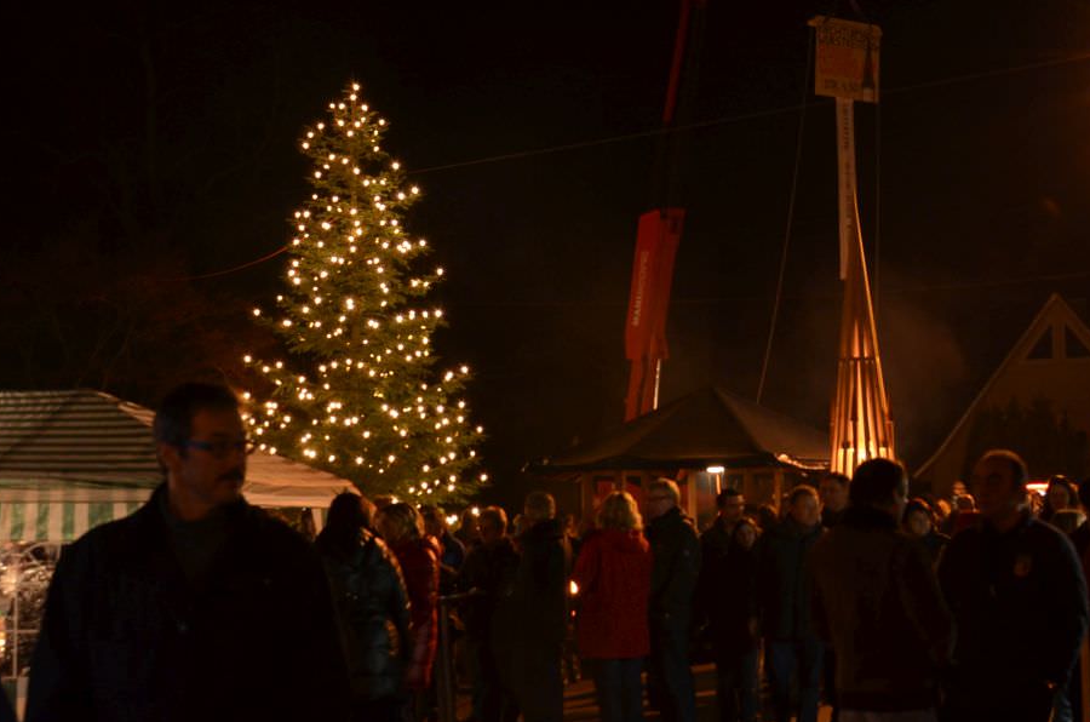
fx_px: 1934
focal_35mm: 64
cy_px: 380
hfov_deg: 30.9
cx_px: 834
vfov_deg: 21.1
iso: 800
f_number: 5.6
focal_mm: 24
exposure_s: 1/8
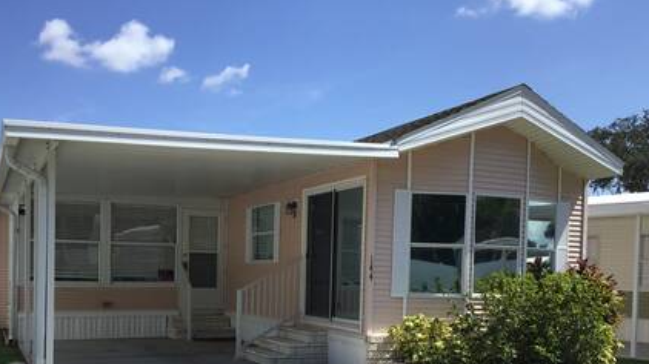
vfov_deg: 28.4
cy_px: 290
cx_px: 280
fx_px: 705
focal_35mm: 41
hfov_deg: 49.3
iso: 25
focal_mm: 3.3
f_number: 2.4
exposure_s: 1/1359
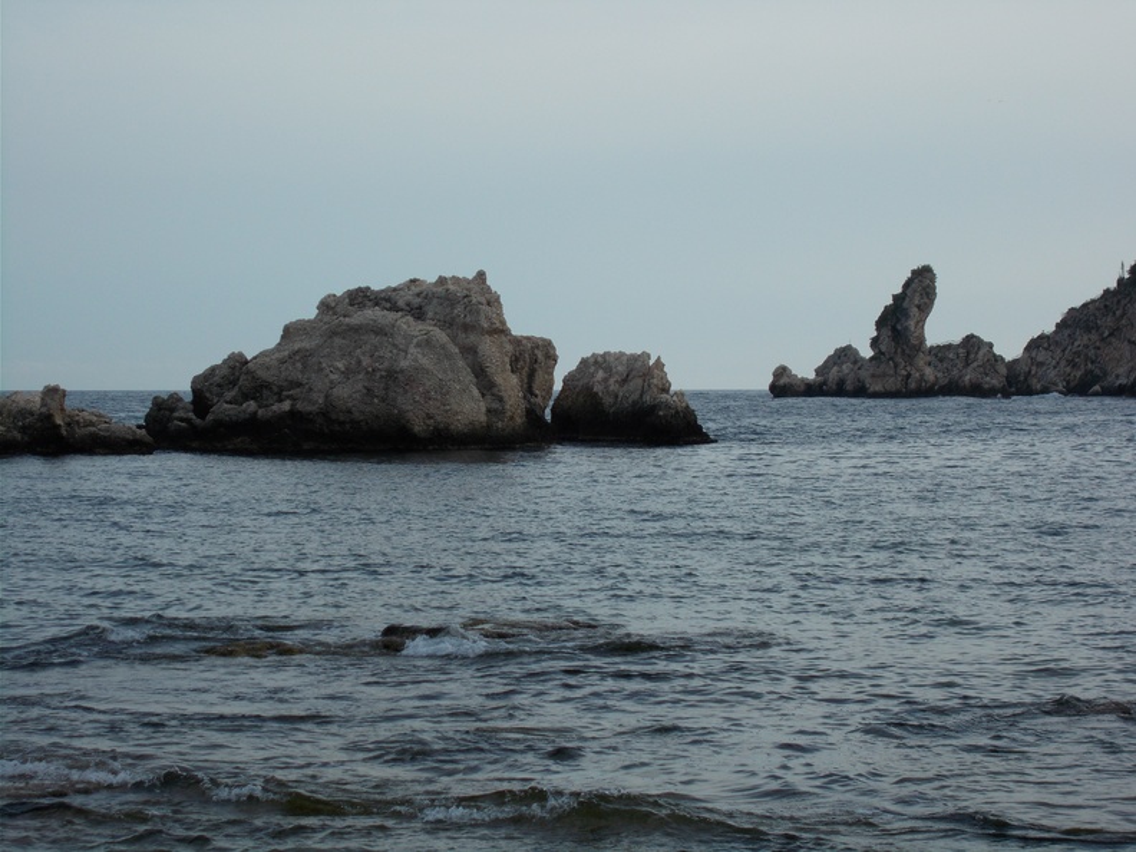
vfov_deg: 17.2
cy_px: 426
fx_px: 2822
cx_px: 568
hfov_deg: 22.8
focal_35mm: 86
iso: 80
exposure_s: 1/250
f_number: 6.3
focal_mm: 15.4
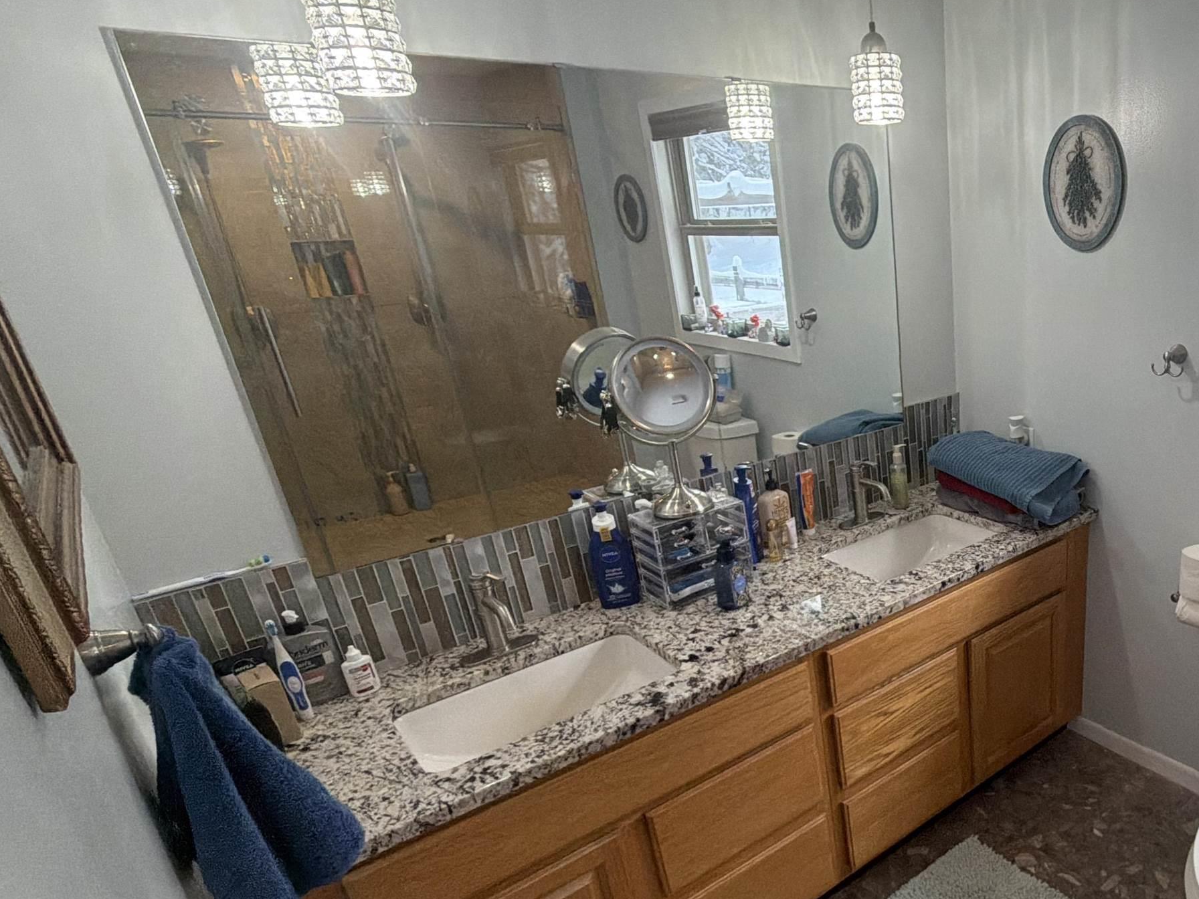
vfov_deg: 56.3
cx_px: 963
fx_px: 831
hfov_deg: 65.1
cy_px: 548
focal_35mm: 24
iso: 200
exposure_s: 1/120
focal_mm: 2.22
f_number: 2.2
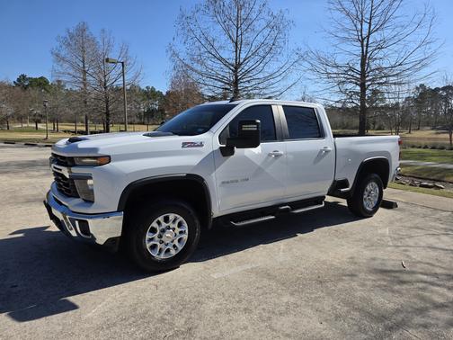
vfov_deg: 58.9
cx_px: 226
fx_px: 301
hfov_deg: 73.9
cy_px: 170
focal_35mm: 23
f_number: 1.7
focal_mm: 6.3
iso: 80
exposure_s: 1/6809
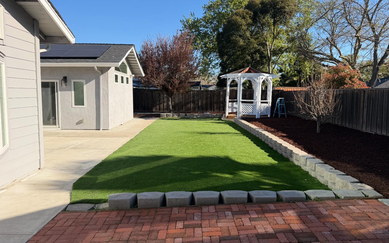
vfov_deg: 47.6
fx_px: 276
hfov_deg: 70.4
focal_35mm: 26
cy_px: 116
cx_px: 193
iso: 80
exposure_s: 1/2907
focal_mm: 6.76
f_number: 1.78
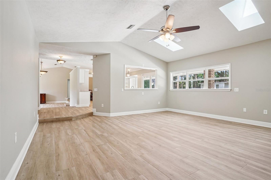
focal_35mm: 17
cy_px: 90
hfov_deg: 93.3
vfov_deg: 70.4
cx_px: 136
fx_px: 128
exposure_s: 1/25
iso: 400
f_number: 9
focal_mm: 17
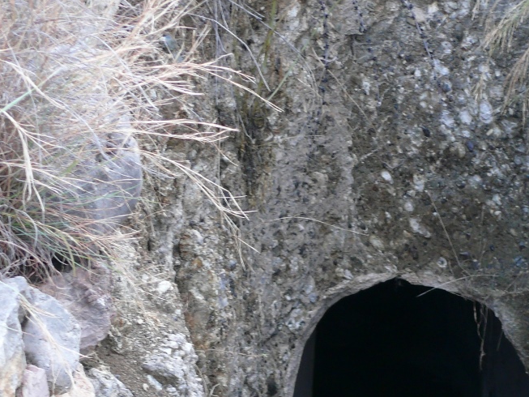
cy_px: 419
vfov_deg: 16.0
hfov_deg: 21.4
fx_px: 1376
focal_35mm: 90
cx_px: 461
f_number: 2.8
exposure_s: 1/40
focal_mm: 8.4
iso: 100
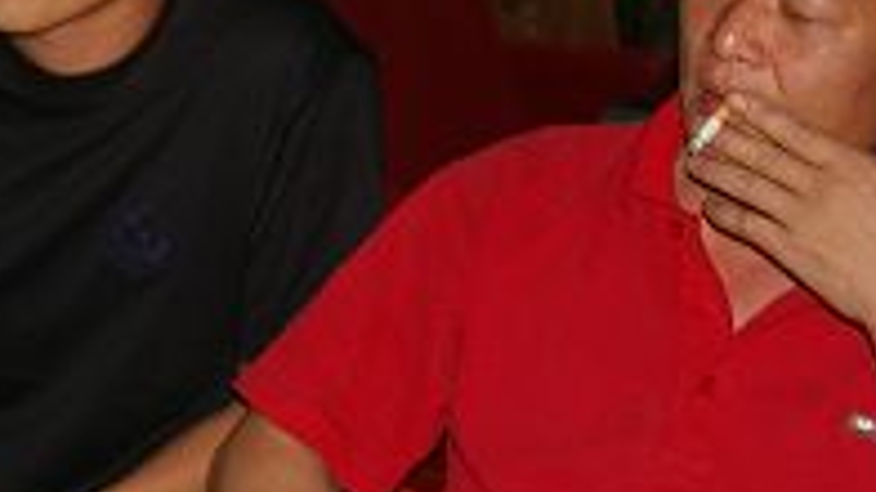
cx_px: -89
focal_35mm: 159
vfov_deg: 7.6
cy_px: 197
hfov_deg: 13.3
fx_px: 3682
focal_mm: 33
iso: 200
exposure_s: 1/45
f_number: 4
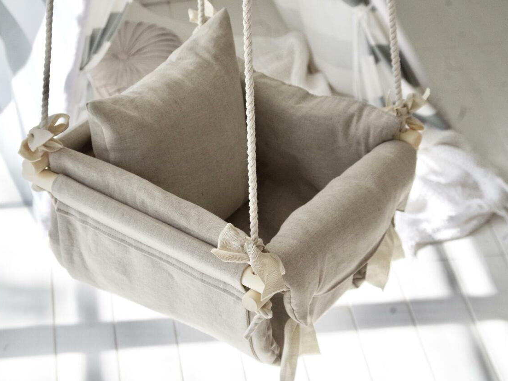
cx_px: 234
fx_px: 1204
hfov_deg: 23.8
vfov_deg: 18.0
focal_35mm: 82
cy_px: 191
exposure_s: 1/500
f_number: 8
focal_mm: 50
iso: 560
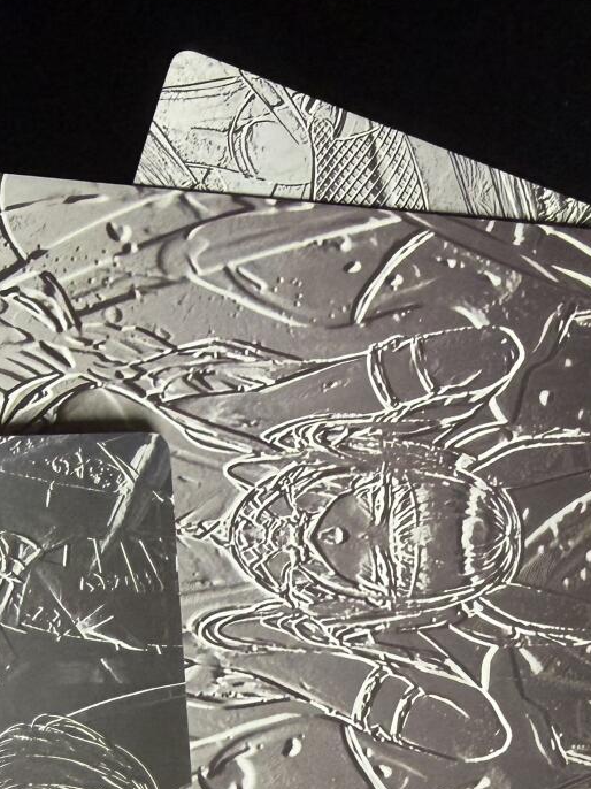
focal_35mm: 63
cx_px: 256
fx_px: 1435
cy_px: 1018
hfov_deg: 23.3
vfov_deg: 26.3
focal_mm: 2.22
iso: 200
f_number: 2.2
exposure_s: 1/100
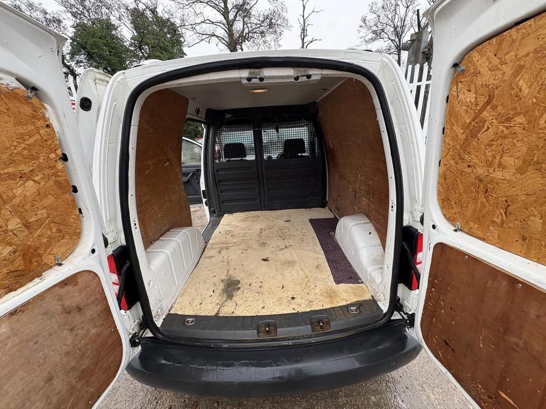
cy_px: 204
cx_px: 273
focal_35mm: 14
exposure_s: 1/99
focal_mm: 2.22
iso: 160
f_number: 2.2
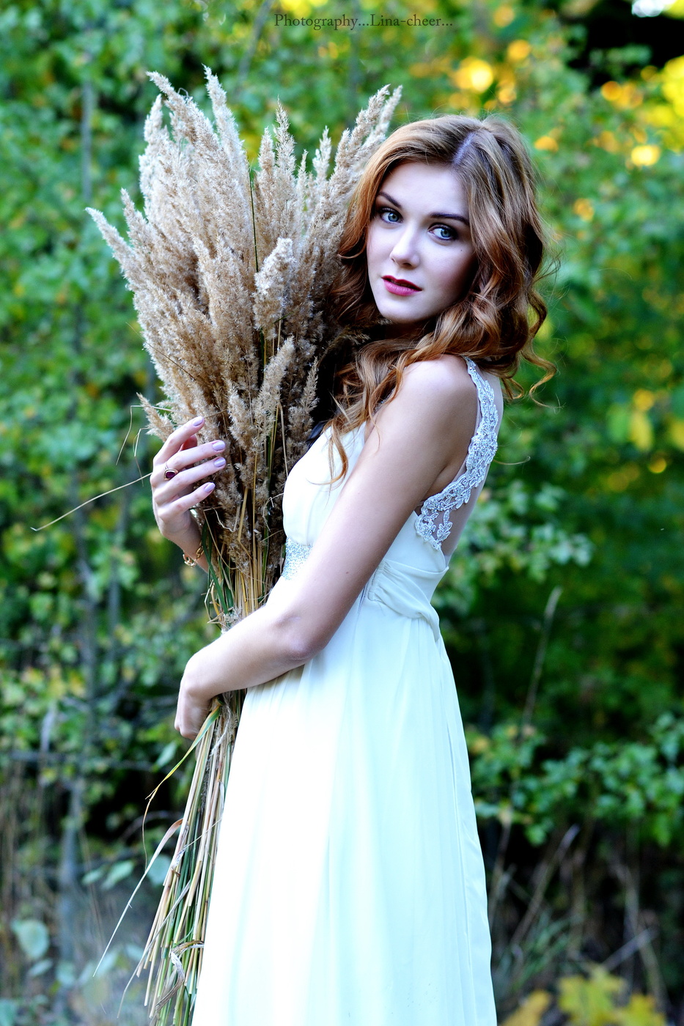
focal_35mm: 128
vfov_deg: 16.1
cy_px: 513
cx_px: 342
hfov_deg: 10.8
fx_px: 3634
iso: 400
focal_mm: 85
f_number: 3.2
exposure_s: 1/160
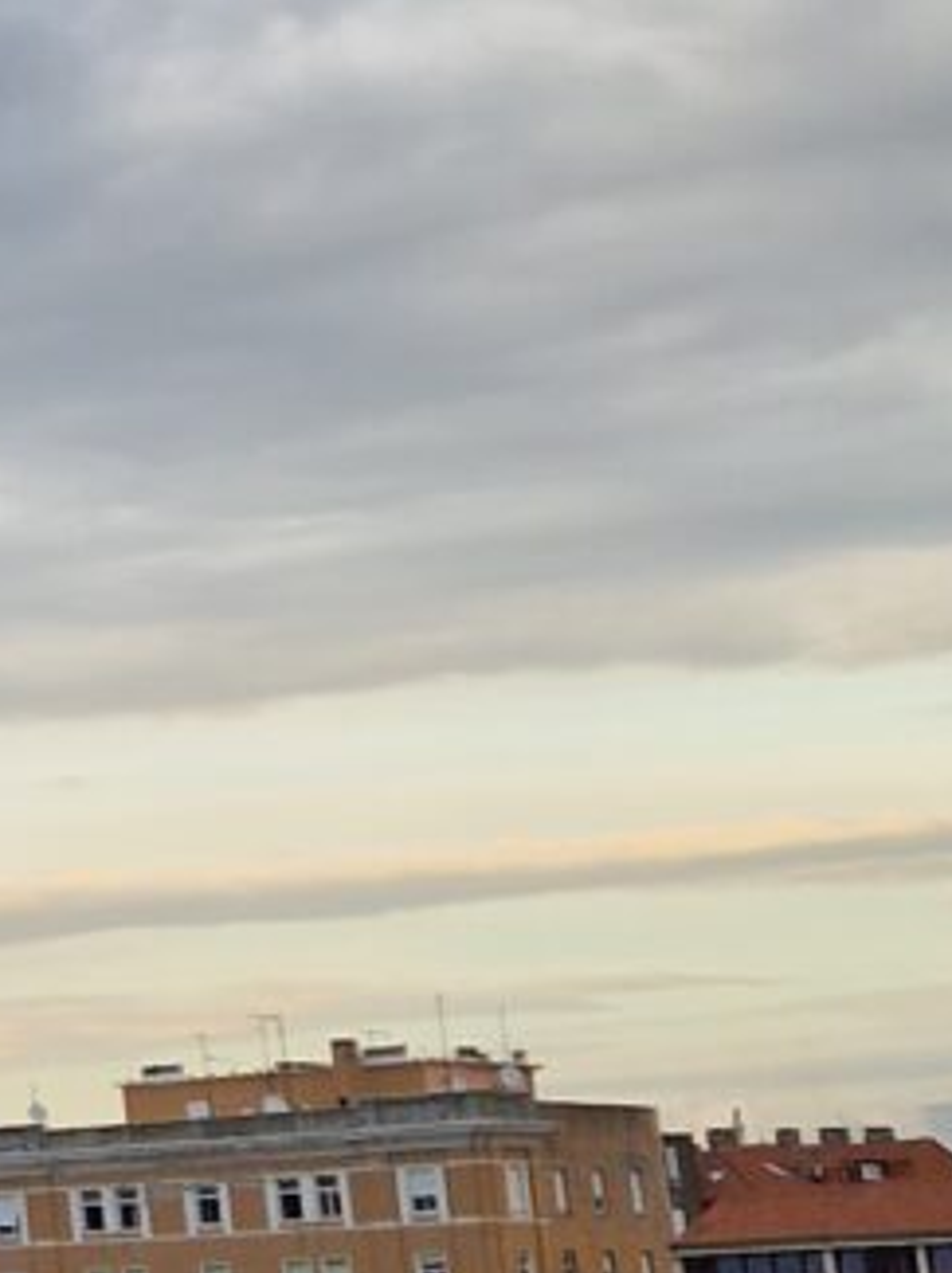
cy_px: 494
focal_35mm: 127
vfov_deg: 15.5
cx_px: -1602
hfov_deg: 9.7
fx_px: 4666
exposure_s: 1/192
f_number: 1.8
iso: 50
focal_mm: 5.4
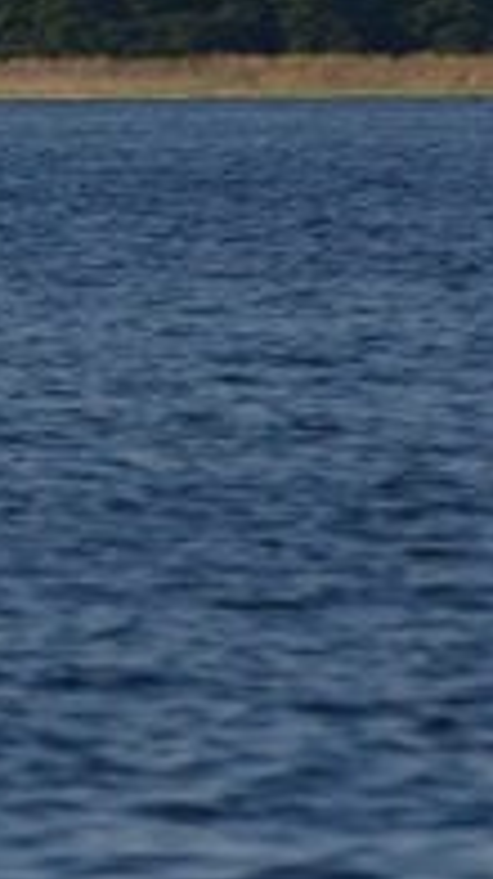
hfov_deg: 1.1
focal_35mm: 1082
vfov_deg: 2.0
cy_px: 161
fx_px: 25181
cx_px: -1228
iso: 640
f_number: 4.8
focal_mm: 135
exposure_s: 1/8000
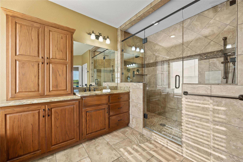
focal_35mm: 14
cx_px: 122
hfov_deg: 104.3
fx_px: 94
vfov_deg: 81.2
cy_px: 81
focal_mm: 14
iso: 250
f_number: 8
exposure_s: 1/3
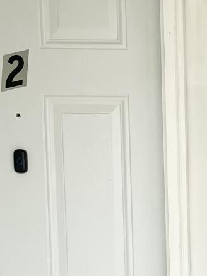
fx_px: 948
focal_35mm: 119
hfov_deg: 11.9
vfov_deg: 15.8
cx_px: 312
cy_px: 344
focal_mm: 4.2
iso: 32
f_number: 1.6
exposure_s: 1/190
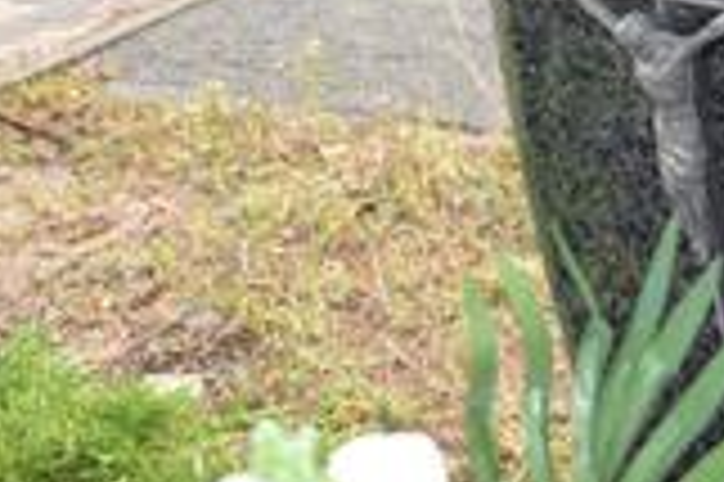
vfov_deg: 12.7
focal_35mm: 107
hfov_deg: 15.6
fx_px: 2150
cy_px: 392
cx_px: 1399
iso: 160
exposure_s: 1/125
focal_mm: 18
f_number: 4
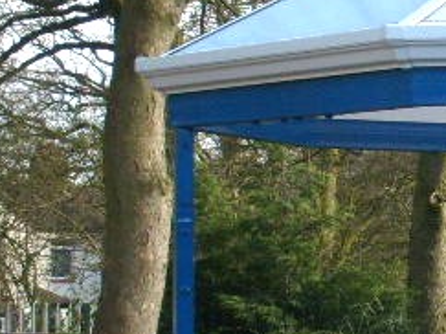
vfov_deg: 5.8
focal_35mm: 257
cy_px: 215
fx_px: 3310
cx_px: 809
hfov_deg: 7.5
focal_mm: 10.3
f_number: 3.6
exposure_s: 1/350
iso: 80
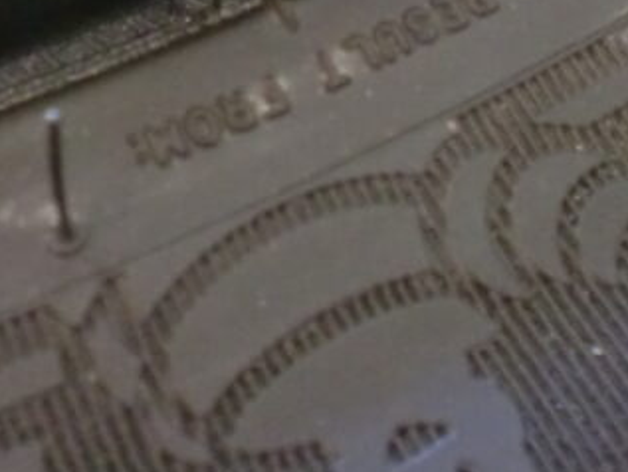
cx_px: 408
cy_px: -280
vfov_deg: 12.4
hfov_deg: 17.4
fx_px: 2051
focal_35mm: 113
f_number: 3.1
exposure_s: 1/20
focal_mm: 6.3
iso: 400
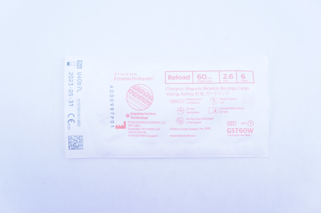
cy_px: 106
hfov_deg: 36.9
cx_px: 160
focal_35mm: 54
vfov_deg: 25.0
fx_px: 481
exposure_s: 1/125
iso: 800
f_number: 6.3
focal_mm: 36
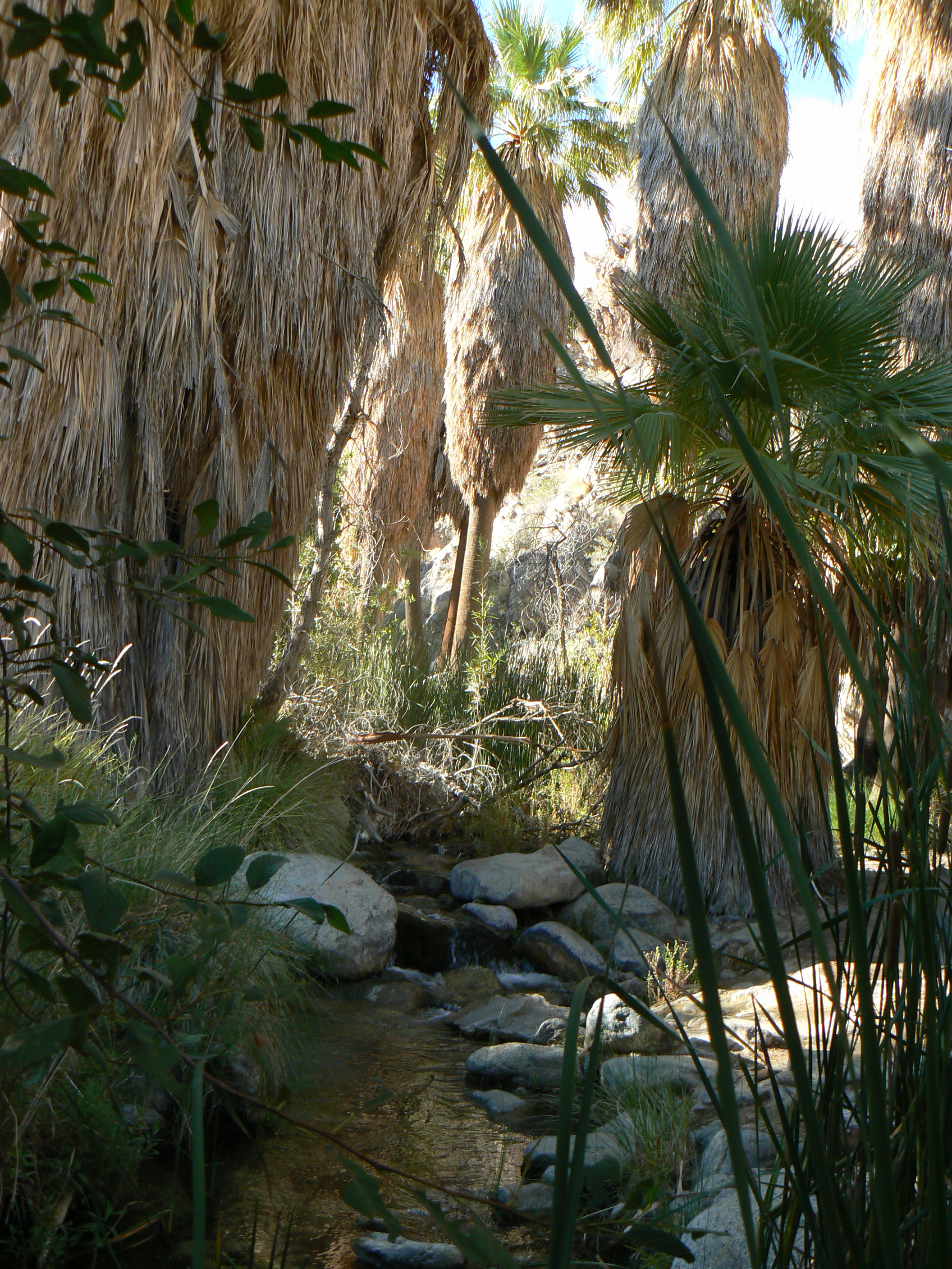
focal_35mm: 36
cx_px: 476
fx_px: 1320
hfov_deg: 39.7
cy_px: 634
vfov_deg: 51.4
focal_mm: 6
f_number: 4.5
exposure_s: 1/100
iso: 80
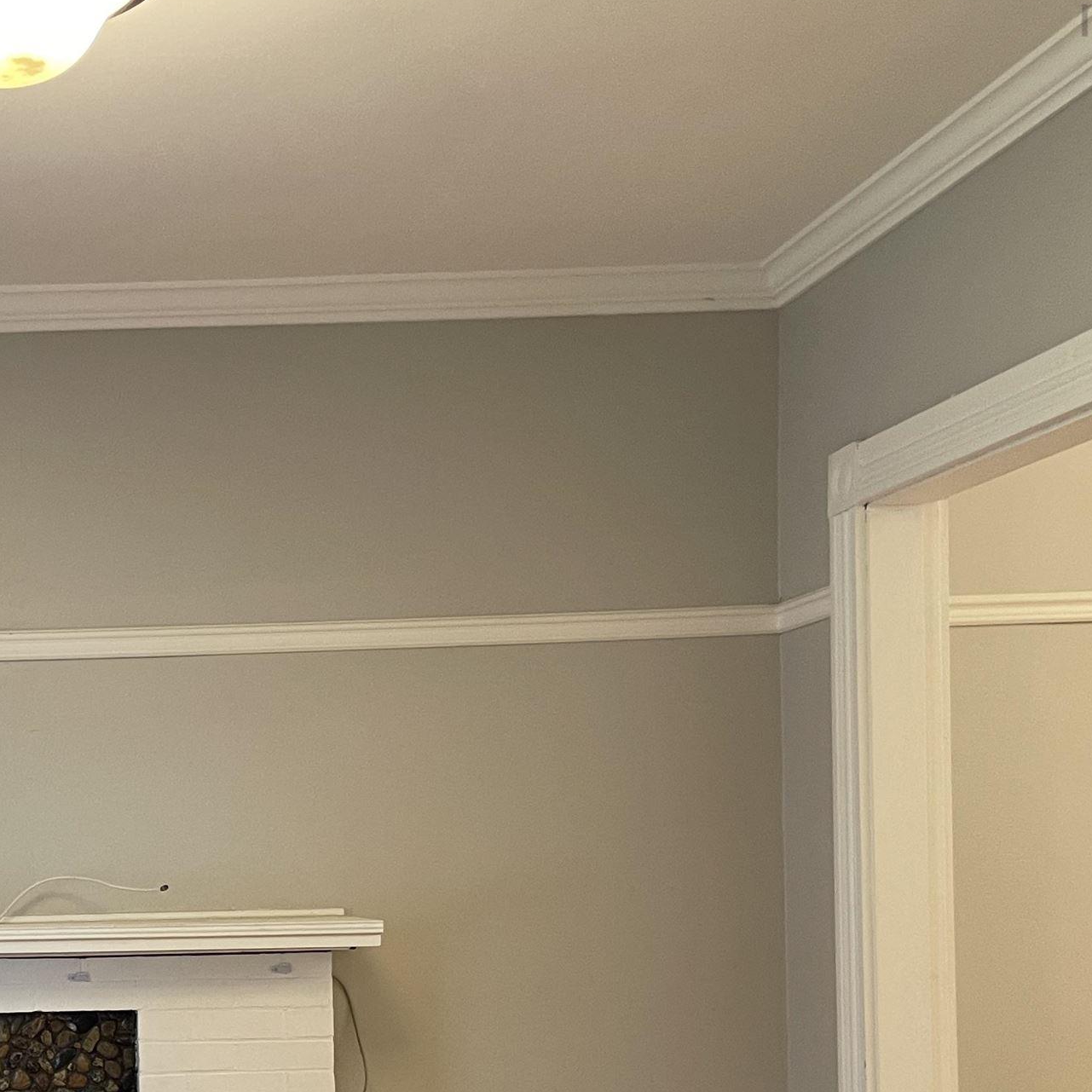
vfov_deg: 30.9
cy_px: 956
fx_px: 1892
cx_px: -83
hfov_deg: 29.3
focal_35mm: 53
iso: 200
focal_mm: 5.1
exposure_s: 1/60
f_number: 1.6
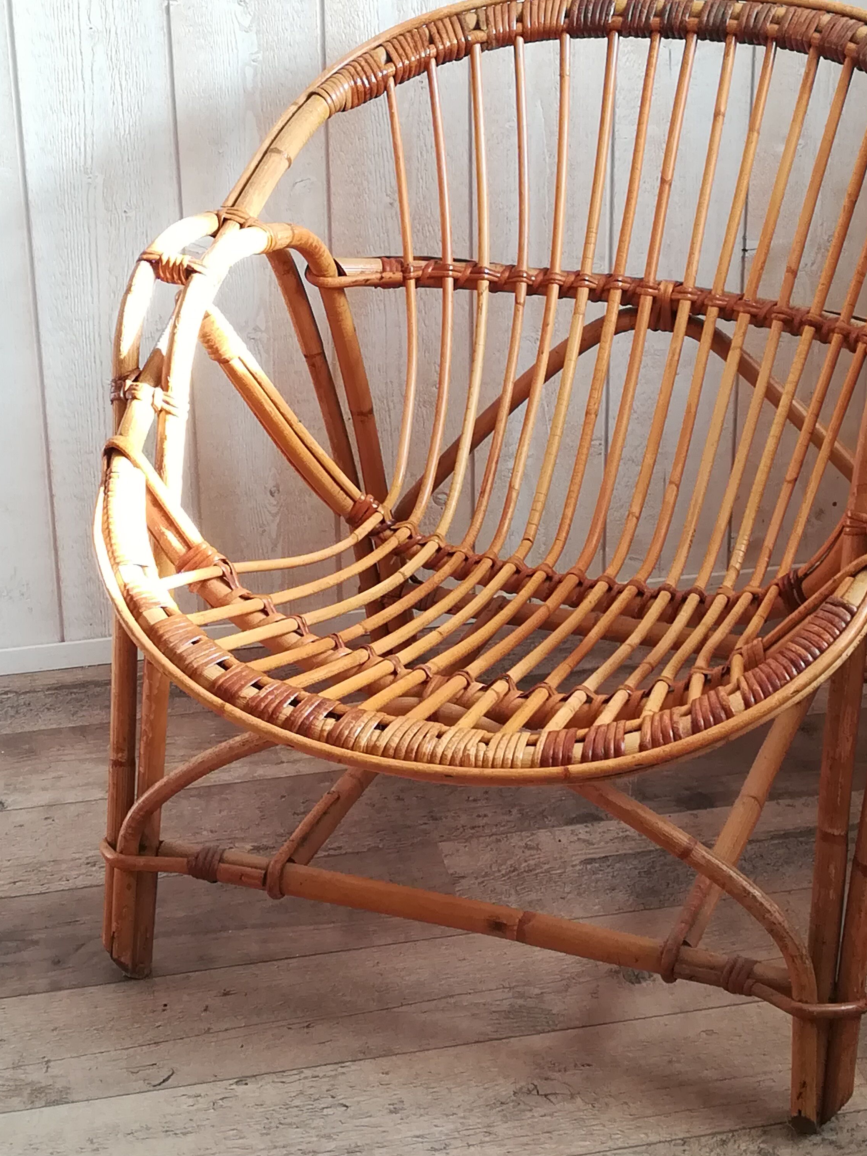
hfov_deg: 23.6
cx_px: 514
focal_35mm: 62
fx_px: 2070
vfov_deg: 31.1
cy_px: 490
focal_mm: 3.83
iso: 100
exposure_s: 1/33.3
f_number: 2.2
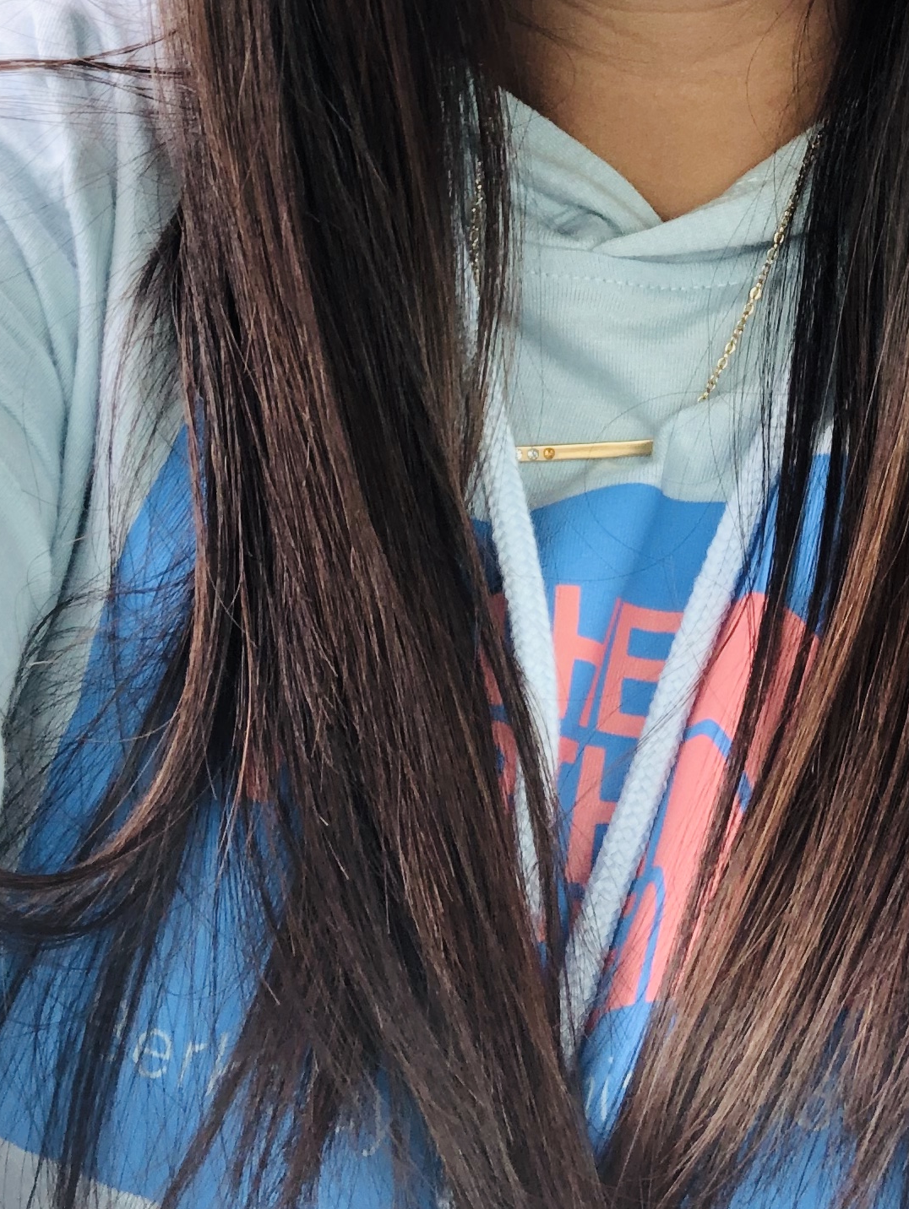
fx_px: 2413
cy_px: -7
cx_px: 677
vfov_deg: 26.6
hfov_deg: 21.2
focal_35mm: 69
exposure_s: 1/120
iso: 50
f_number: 2.2
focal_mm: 2.87
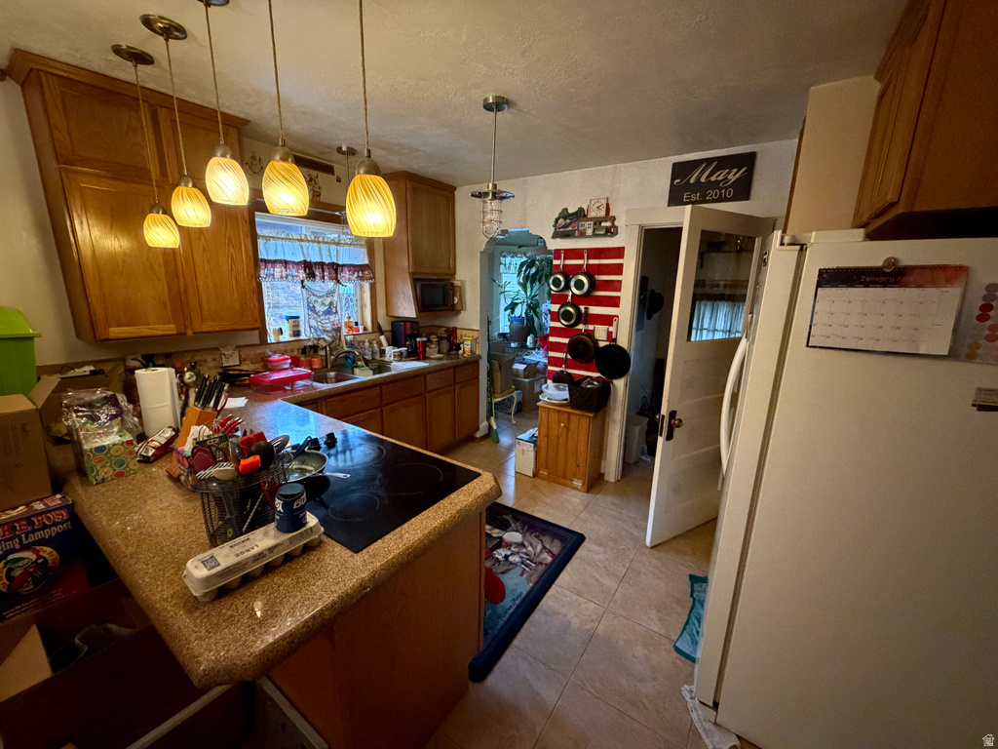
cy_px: 374
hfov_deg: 102.1
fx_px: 404
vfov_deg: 85.7
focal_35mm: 14
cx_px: 499
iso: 1000
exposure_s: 1/40
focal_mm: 2.22
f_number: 2.2
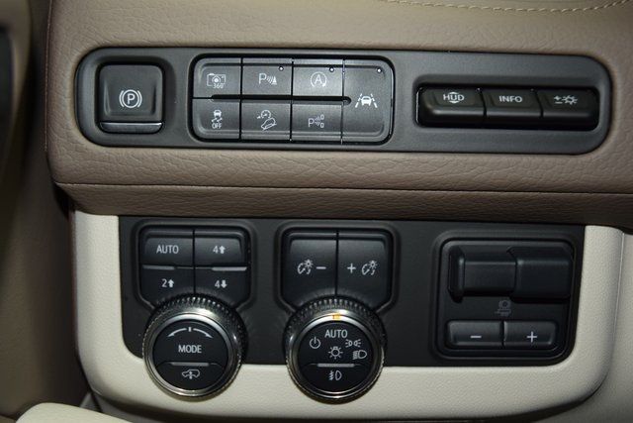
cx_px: 316
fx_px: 818
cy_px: 212
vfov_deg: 29.0
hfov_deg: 42.3
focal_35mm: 46
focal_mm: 31
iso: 500
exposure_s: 1/30
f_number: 4
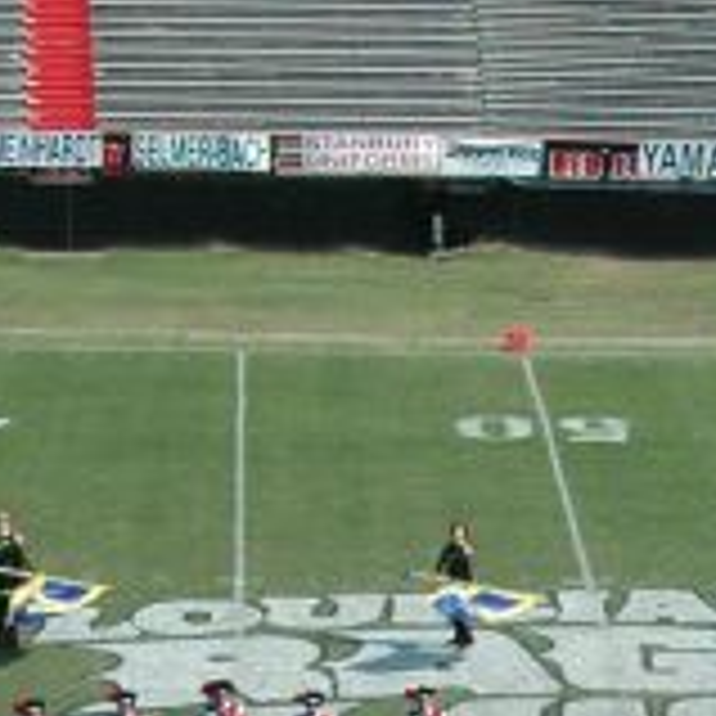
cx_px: 1126
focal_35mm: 213
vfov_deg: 8.1
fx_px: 4984
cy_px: 919
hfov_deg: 8.0
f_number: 9
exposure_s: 1/320
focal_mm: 26
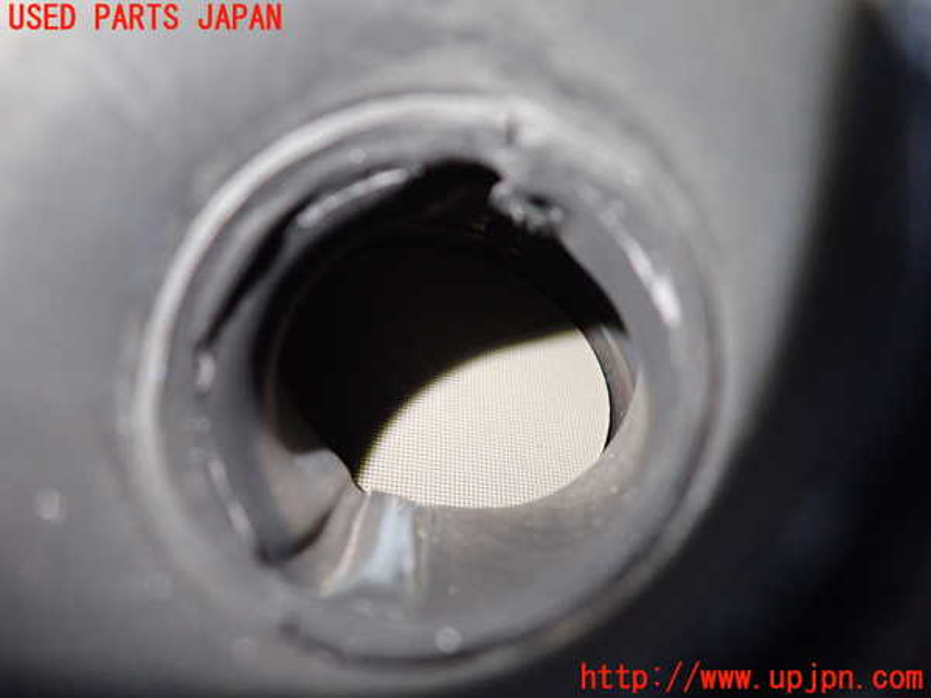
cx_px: 466
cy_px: 349
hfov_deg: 69.4
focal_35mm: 25
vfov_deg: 54.9
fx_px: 672
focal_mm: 4.5
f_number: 2
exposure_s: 1/30
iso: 800
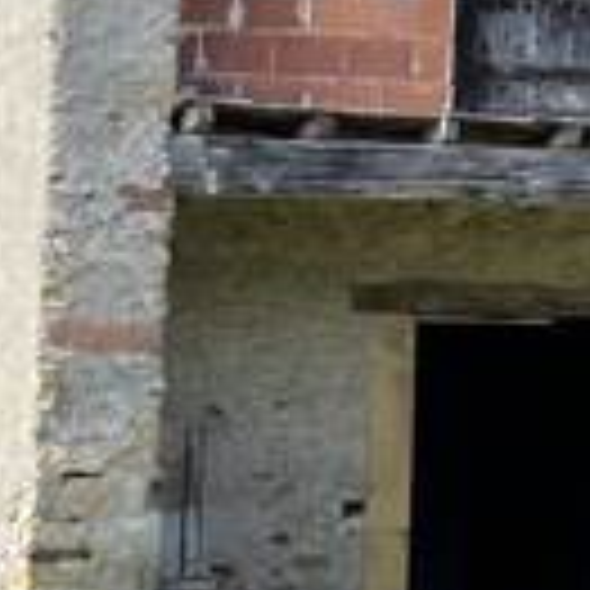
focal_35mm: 140
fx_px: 2700
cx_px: 1549
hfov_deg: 10.3
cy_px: 212
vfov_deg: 12.5
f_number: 1.6
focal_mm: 5.1
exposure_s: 1/951
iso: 50
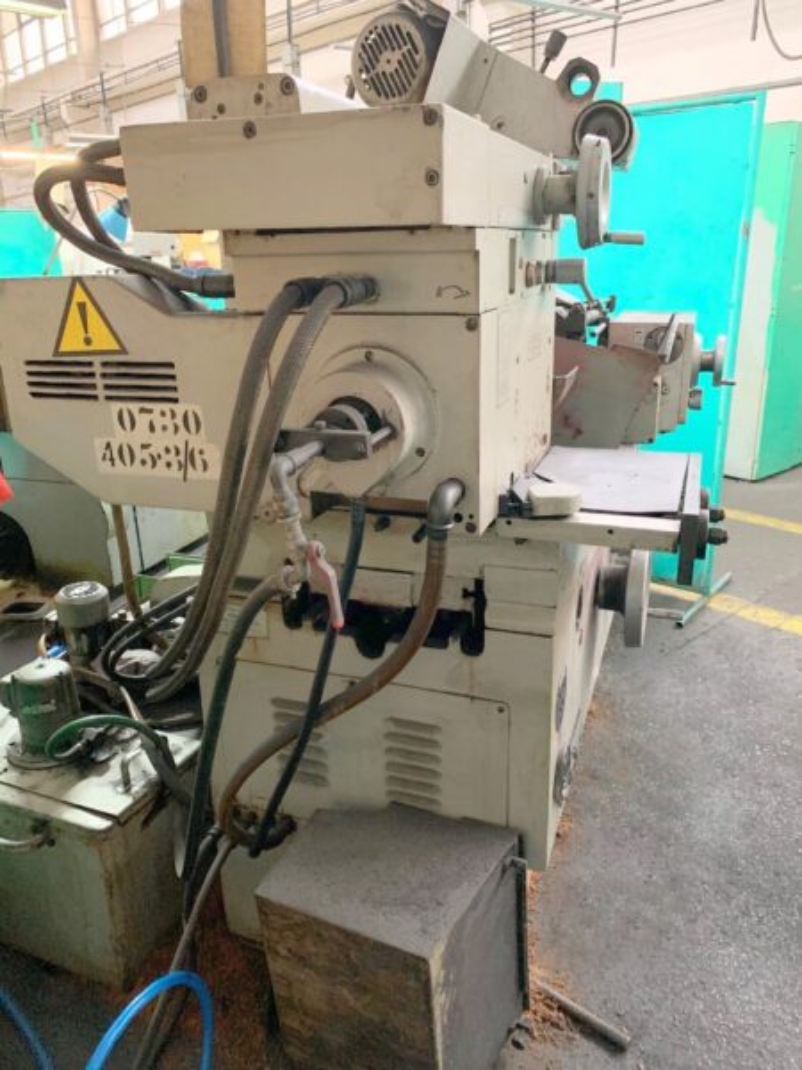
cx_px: 401
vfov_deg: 67.3
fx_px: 803
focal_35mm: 26
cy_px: 535
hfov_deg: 53.1
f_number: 1.8
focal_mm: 4.25
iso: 640
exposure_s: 1/25
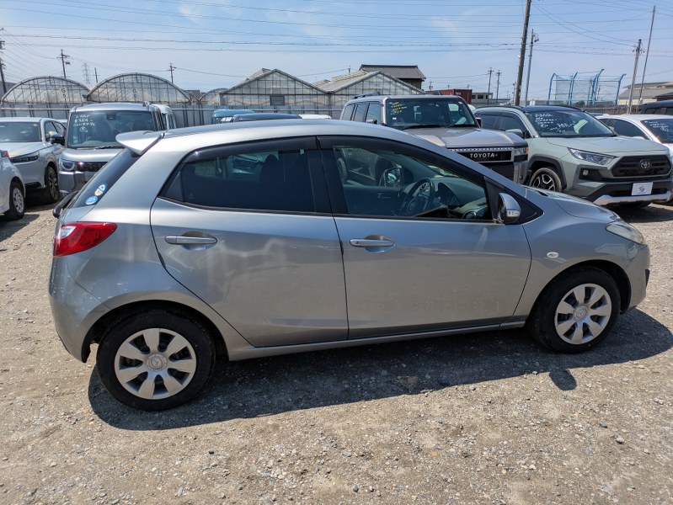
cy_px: 252
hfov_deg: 69.4
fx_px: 486
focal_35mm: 25
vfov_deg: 54.9
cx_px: 336
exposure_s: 1/3745
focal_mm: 5.43
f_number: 1.89
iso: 51
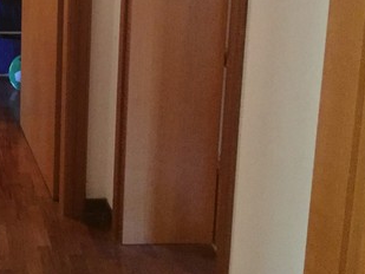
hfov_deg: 24.0
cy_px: 0
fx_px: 791
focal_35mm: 75
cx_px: -52
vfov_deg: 19.1
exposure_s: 1/17
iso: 400
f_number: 2.2
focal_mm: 4.15
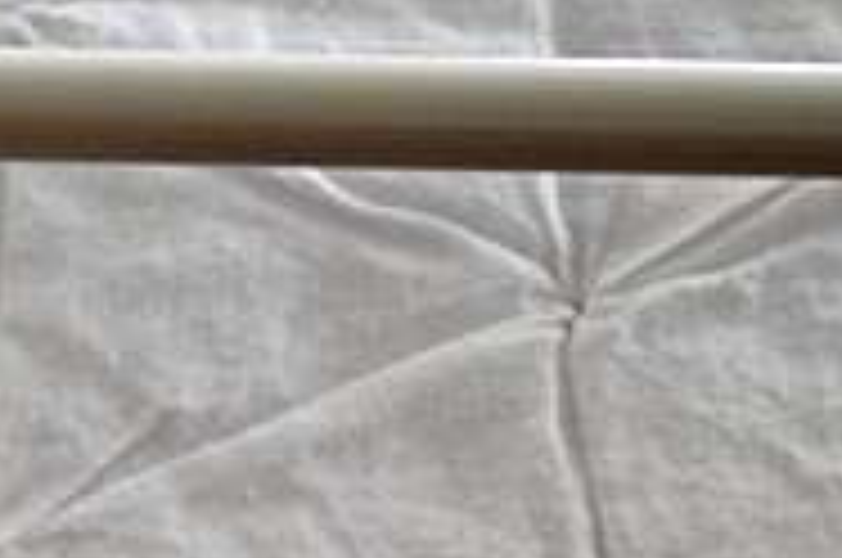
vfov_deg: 7.1
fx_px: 4460
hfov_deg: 10.2
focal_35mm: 191
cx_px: -698
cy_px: 713
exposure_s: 1/15
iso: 500
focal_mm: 34
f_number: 5
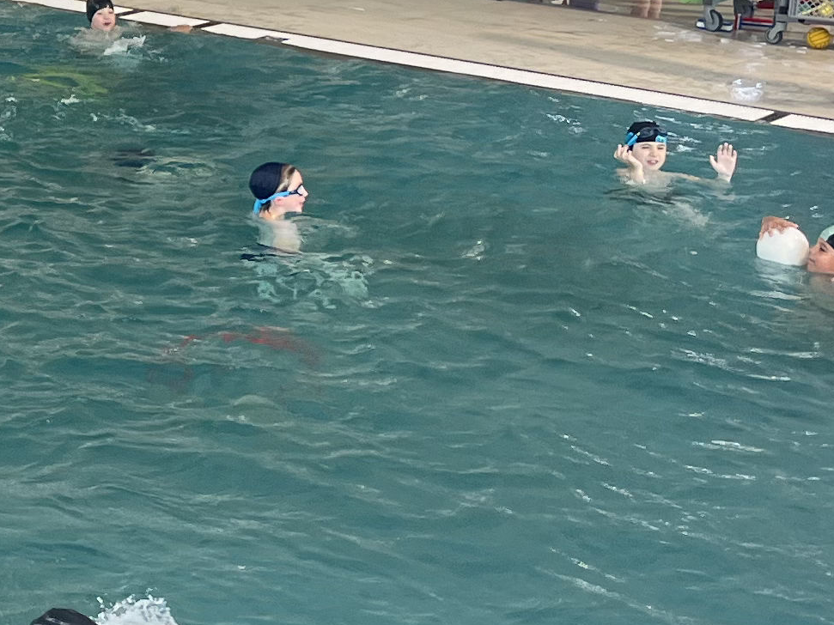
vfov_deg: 13.6
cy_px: 39
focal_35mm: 108
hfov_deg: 16.8
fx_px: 2602
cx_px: -345
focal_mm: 5.1
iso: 50
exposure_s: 1/121
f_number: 1.6
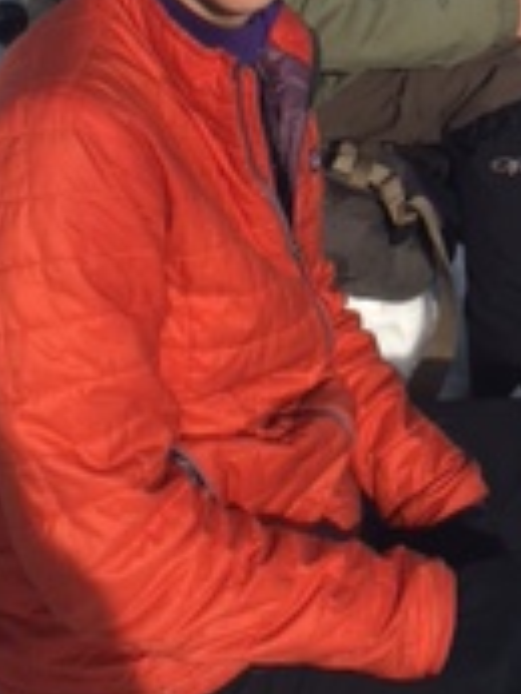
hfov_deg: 13.7
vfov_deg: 17.2
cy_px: -221
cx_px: 477
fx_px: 2145
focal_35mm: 107
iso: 25
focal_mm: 4.15
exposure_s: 1/2747
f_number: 2.2
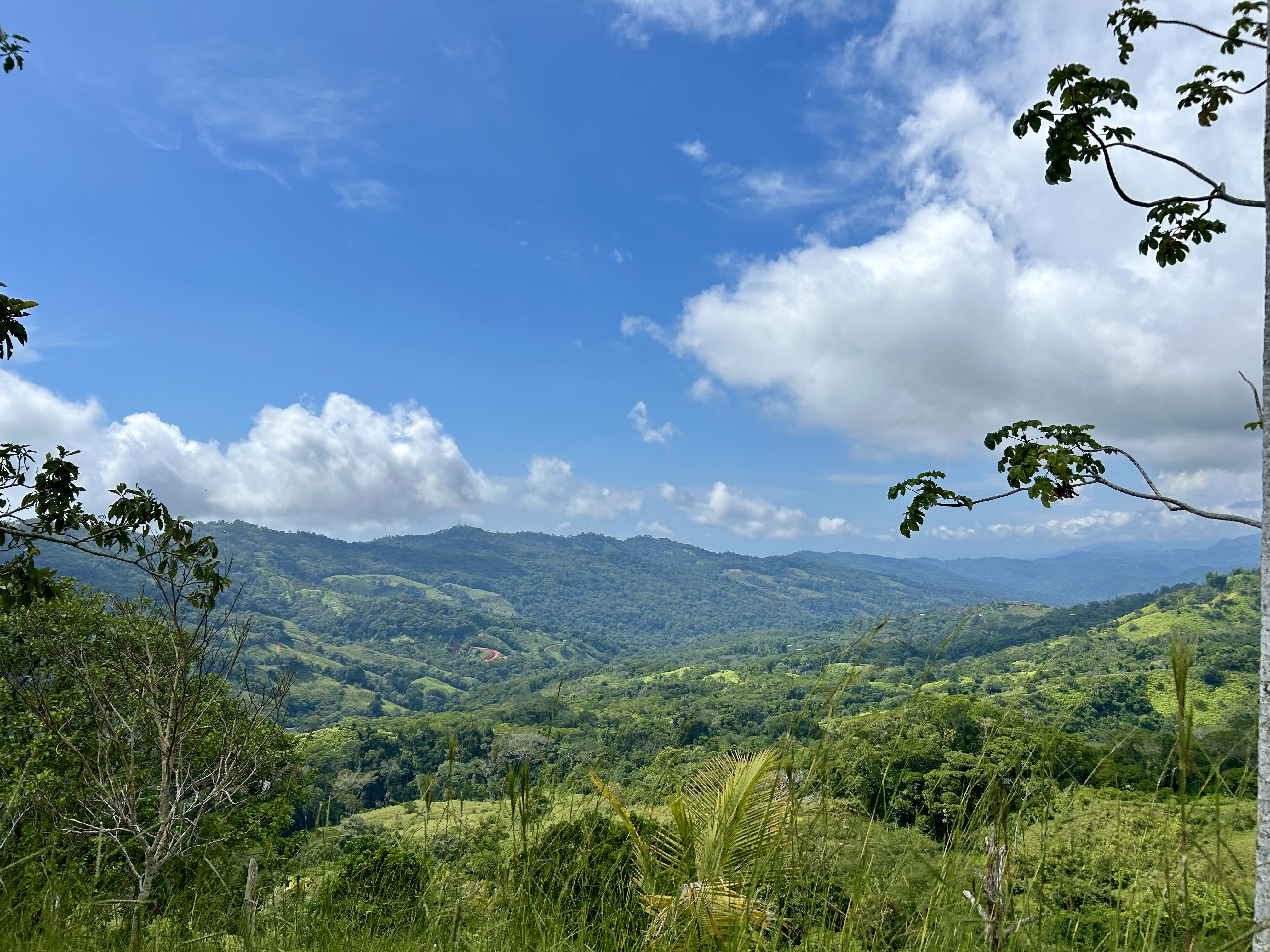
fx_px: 954
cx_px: 635
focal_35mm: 26
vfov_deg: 53.1
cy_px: 476
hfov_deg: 67.3
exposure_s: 1/10309
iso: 50
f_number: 1.5
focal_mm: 5.7
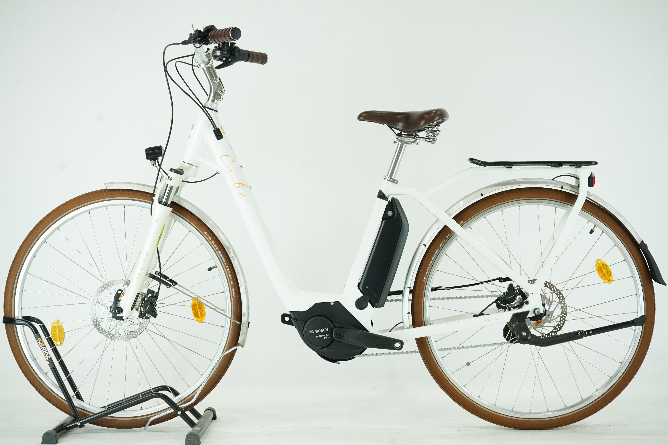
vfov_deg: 21.2
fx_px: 1187
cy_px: 222
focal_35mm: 64
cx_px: 334
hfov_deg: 31.4
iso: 2000
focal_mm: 64
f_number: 7.1
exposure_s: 1/200
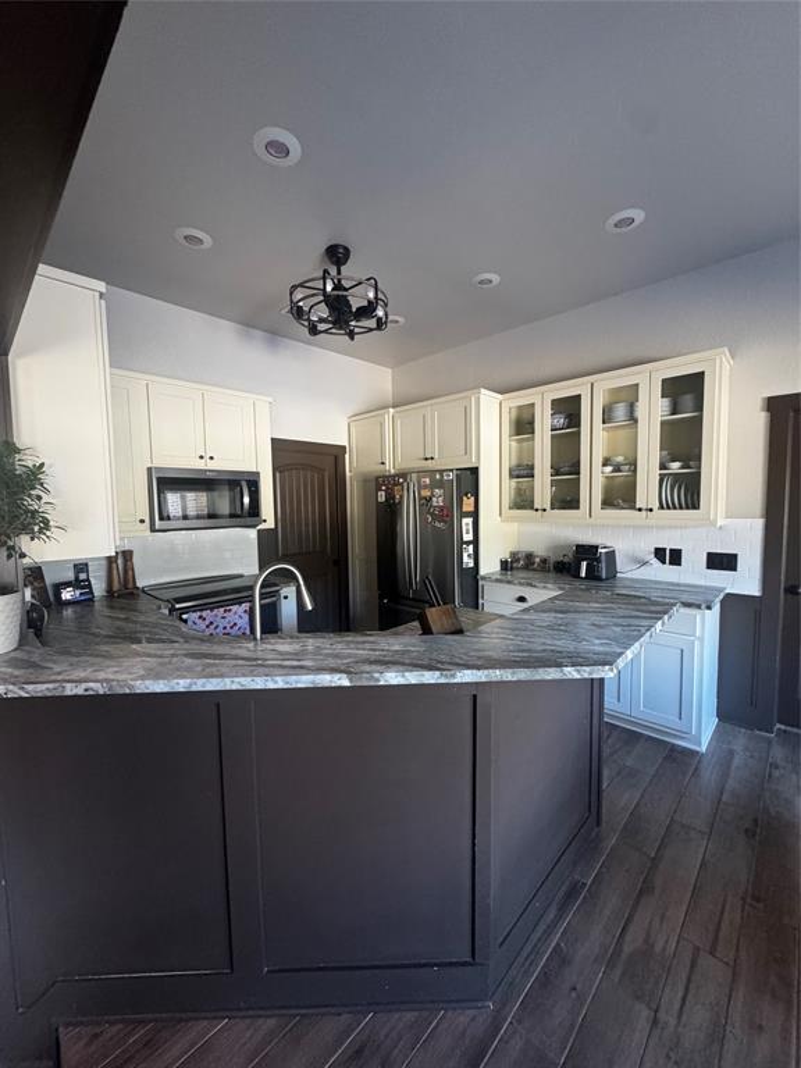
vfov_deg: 102.1
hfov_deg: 85.7
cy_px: 534
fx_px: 432
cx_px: 400
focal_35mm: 14
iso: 400
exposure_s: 1/60
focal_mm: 2.22
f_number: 2.2
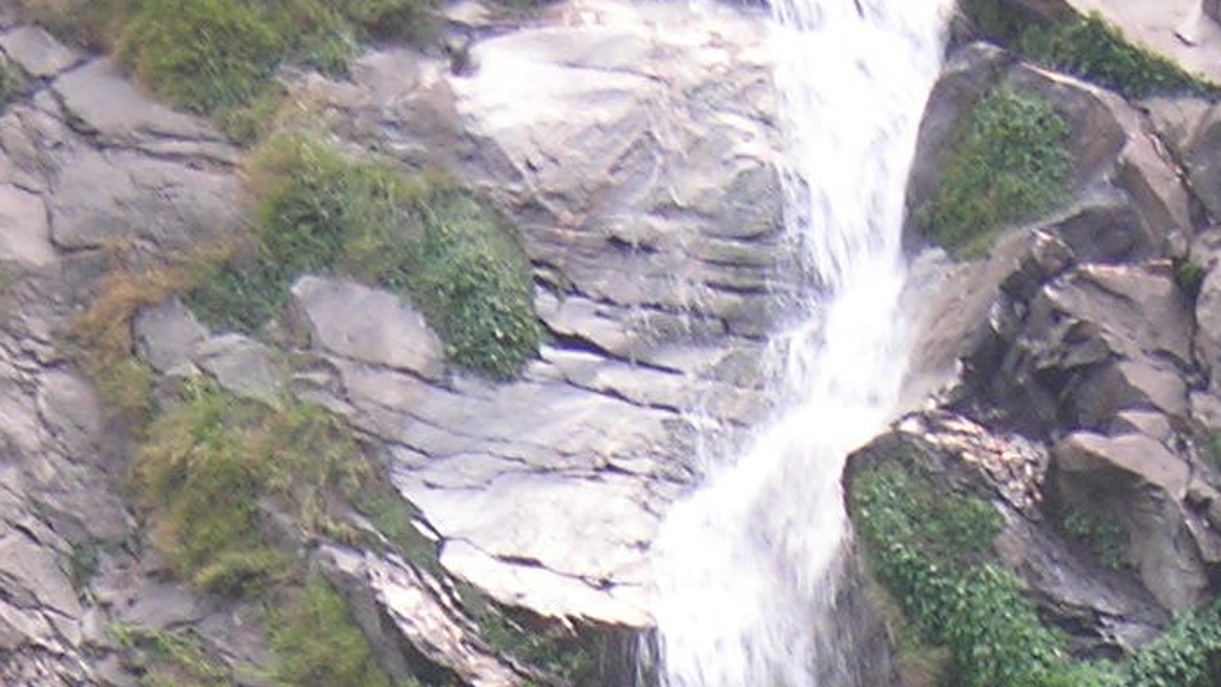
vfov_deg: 3.8
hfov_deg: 7.0
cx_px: 801
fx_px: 10004
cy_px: 2059
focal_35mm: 309
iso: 50
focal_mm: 12.7
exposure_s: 1/34.5
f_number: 4.2
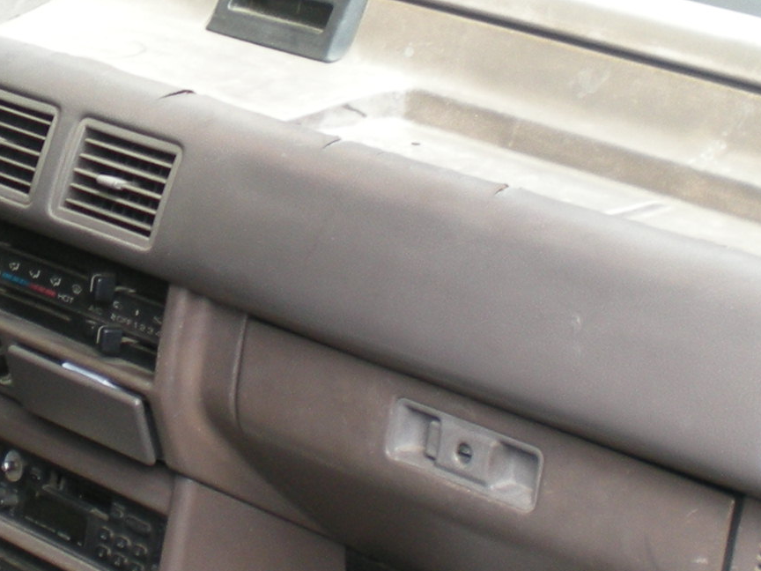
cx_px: 93
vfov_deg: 13.0
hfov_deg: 17.1
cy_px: 256
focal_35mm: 114
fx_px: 2506
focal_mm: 6.3
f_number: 3.1
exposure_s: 1/62.1
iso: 74
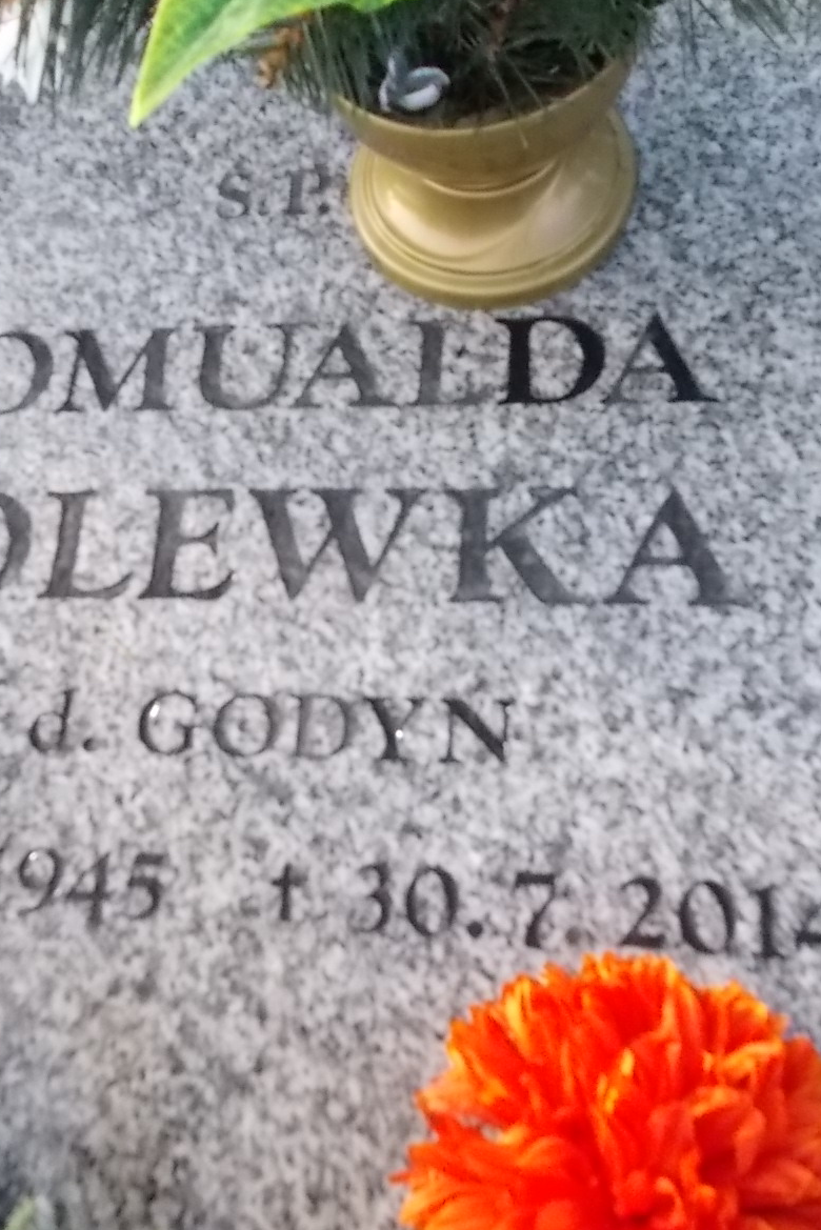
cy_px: 609
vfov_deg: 51.9
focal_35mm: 37
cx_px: 355
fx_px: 1265
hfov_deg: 35.9
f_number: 8
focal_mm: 4.6
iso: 400
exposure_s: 1/80
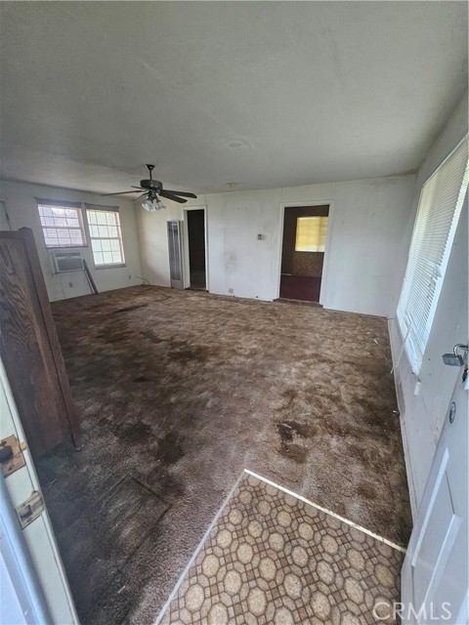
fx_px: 235
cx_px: 234
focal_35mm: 13
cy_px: 312
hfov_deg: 89.9
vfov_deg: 106.2
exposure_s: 1/60
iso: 400
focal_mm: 1.74
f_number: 2.2
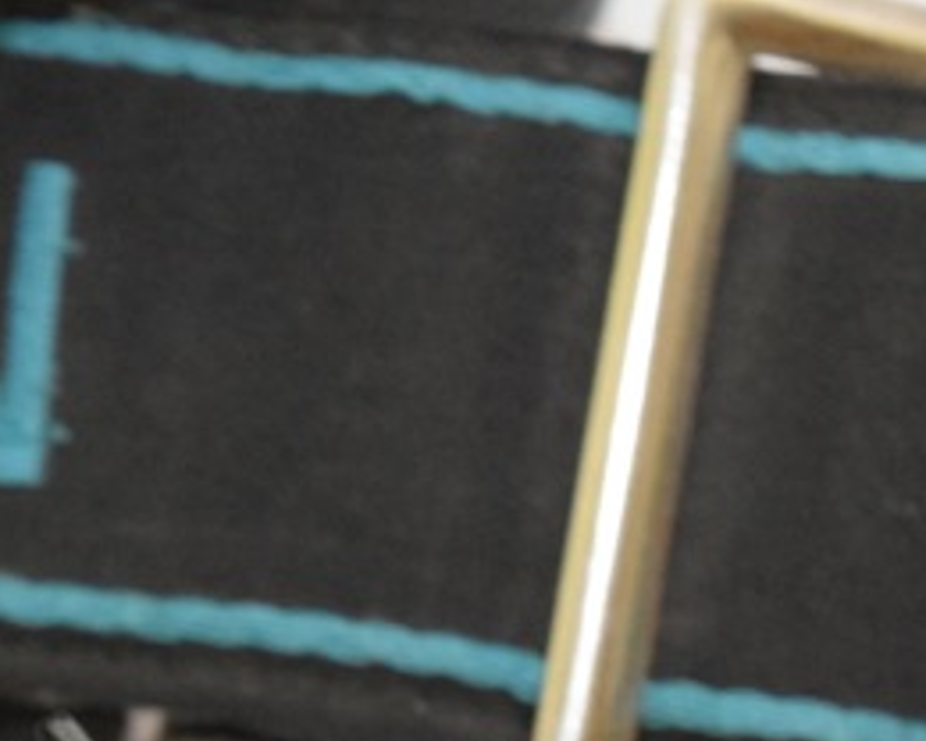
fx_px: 8162
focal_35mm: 298
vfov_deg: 5.1
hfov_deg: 6.4
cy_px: 1185
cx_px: -285
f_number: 5.6
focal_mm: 55
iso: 3200
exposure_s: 1/60
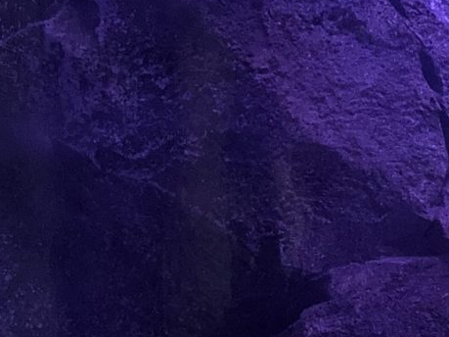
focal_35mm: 232
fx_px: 3008
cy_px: 505
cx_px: 759
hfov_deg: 8.3
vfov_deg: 6.3
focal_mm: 6
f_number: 2.4
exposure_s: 1/25
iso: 160
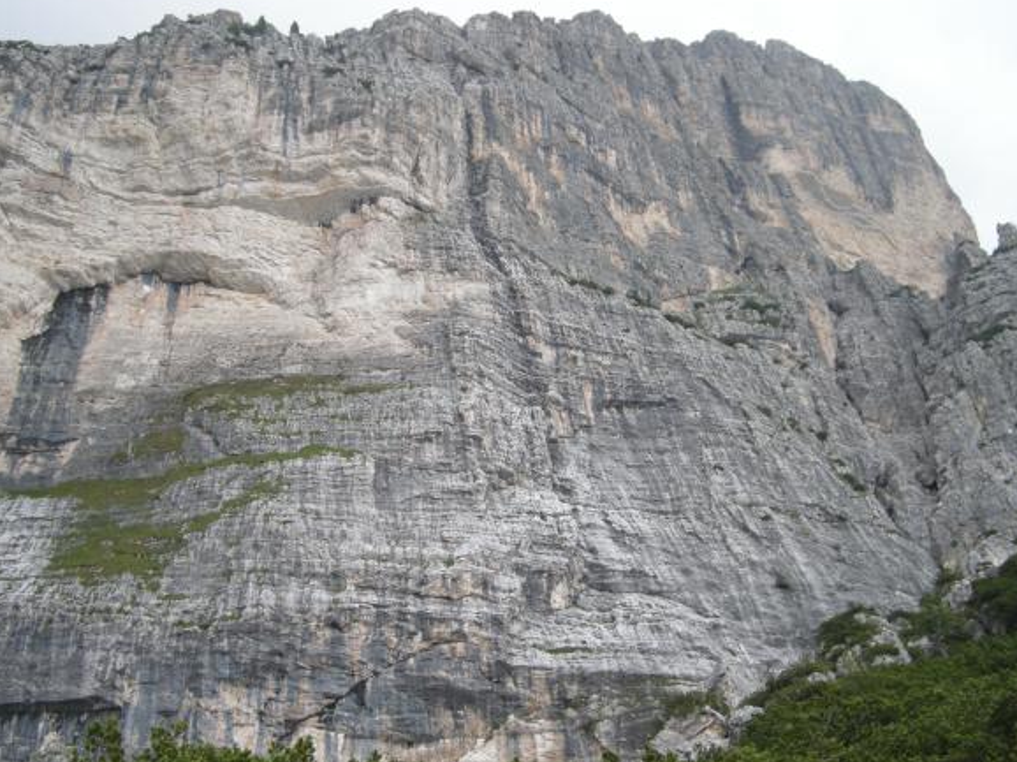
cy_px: 368
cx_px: 528
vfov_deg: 35.1
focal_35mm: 41
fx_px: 1204
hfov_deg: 45.8
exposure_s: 1/118
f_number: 2.8
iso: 64
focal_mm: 7.9
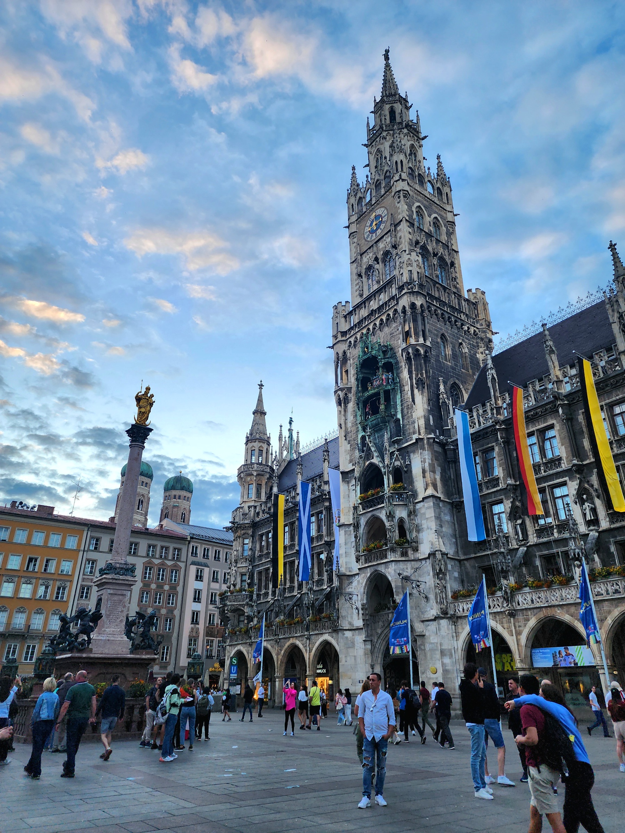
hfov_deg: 58.9
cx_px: 312
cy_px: 416
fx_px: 554
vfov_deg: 73.9
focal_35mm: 23
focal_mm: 6.4
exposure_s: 1/182
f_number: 1.8
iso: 32
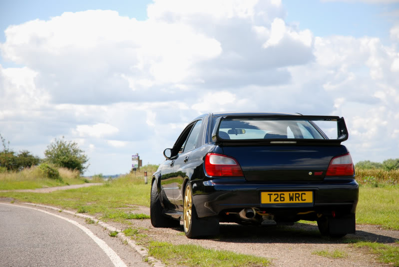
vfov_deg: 13.1
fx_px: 1165
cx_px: 200
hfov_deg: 19.4
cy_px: 134
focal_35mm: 105
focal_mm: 70
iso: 100
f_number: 4.5
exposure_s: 1/320
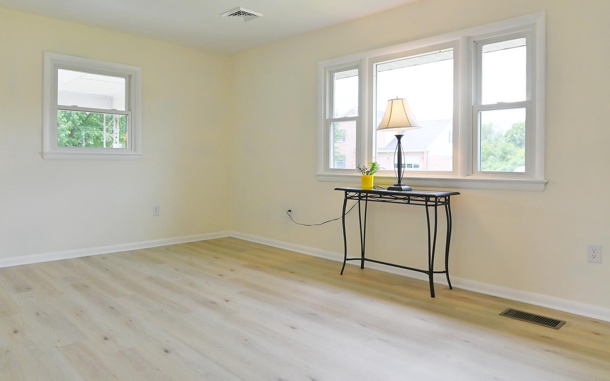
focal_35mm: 26
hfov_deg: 70.2
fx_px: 432
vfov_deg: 47.4
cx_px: 272
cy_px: 163
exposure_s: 1/250
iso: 200
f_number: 4.5
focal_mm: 18
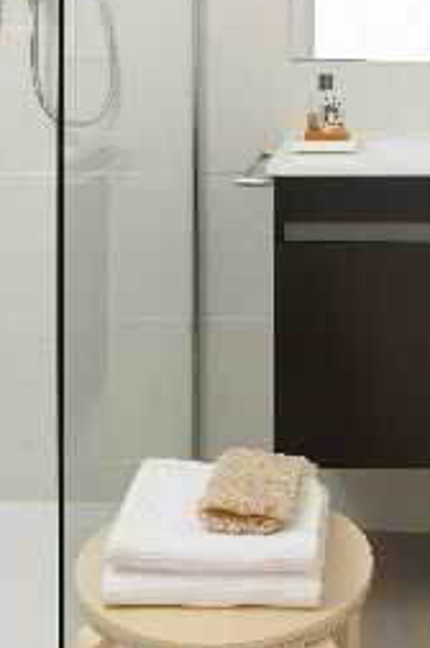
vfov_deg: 32.6
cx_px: 366
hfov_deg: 23.2
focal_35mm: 57
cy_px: 15
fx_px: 1024
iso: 100
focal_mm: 24
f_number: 8
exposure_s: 1.3
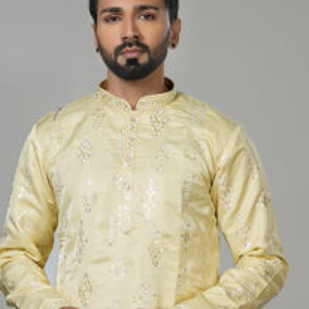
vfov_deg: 7.4
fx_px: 2373
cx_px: 137
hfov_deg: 7.4
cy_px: 258
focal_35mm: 235
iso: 125
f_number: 9
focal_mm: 85
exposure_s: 1/160
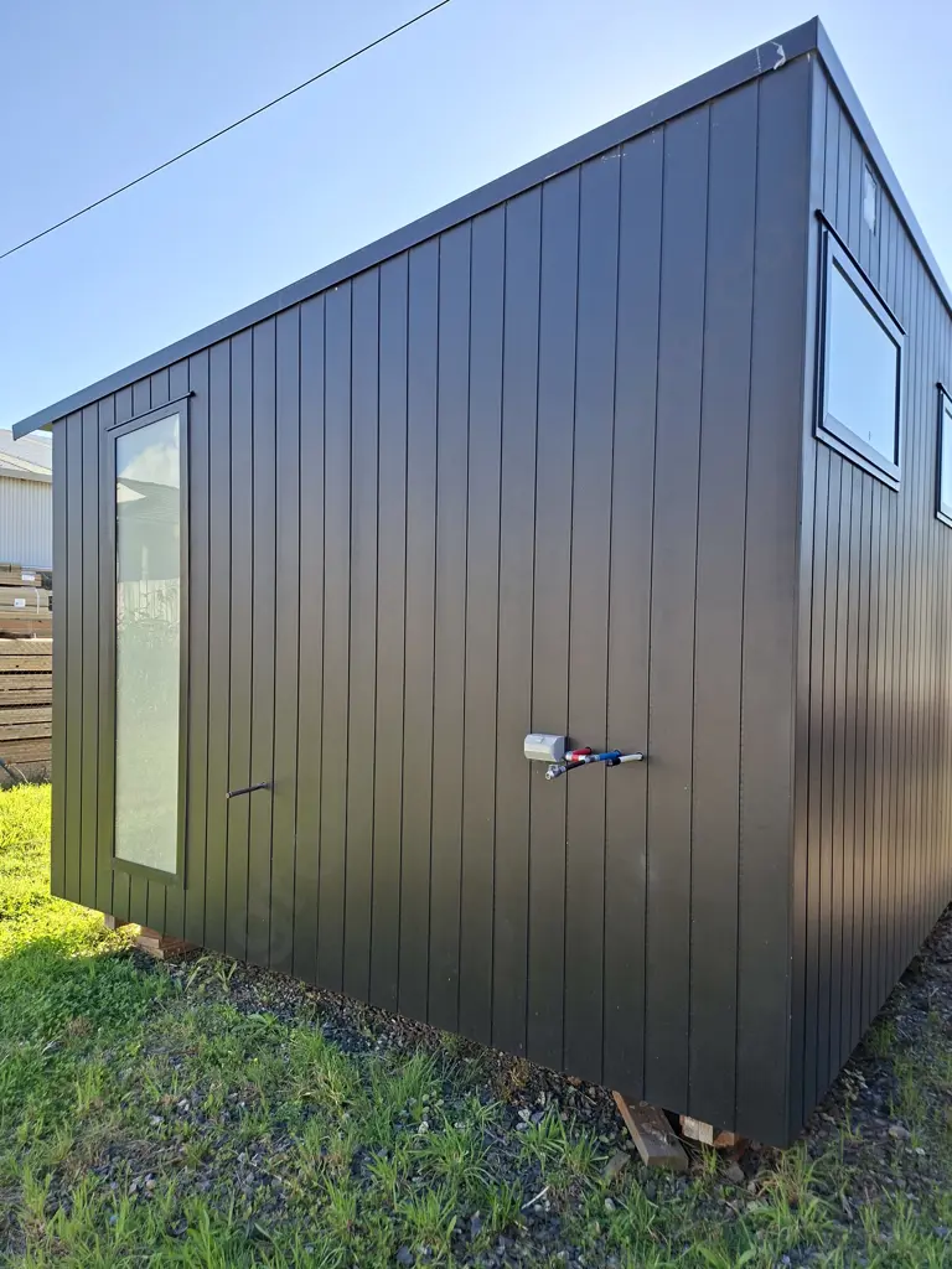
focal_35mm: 23
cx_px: 476
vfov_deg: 73.9
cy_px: 634
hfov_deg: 58.9
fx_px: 843
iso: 50
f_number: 1.8
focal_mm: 5.54
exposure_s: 1/424
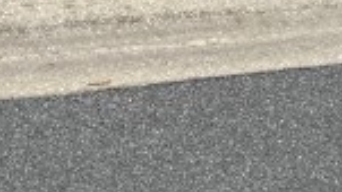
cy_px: -574
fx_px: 1605
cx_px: -236
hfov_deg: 11.4
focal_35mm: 177
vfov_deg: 5.8
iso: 80
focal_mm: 6.76
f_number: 1.78
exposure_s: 1/4950
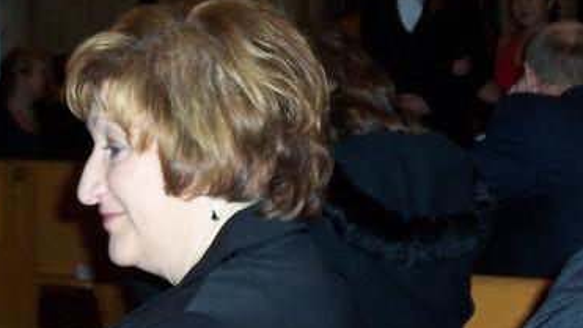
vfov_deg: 11.3
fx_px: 1655
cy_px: 110
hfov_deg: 20.0
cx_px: 259
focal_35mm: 107
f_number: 3.4
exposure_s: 1/60
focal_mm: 8.6
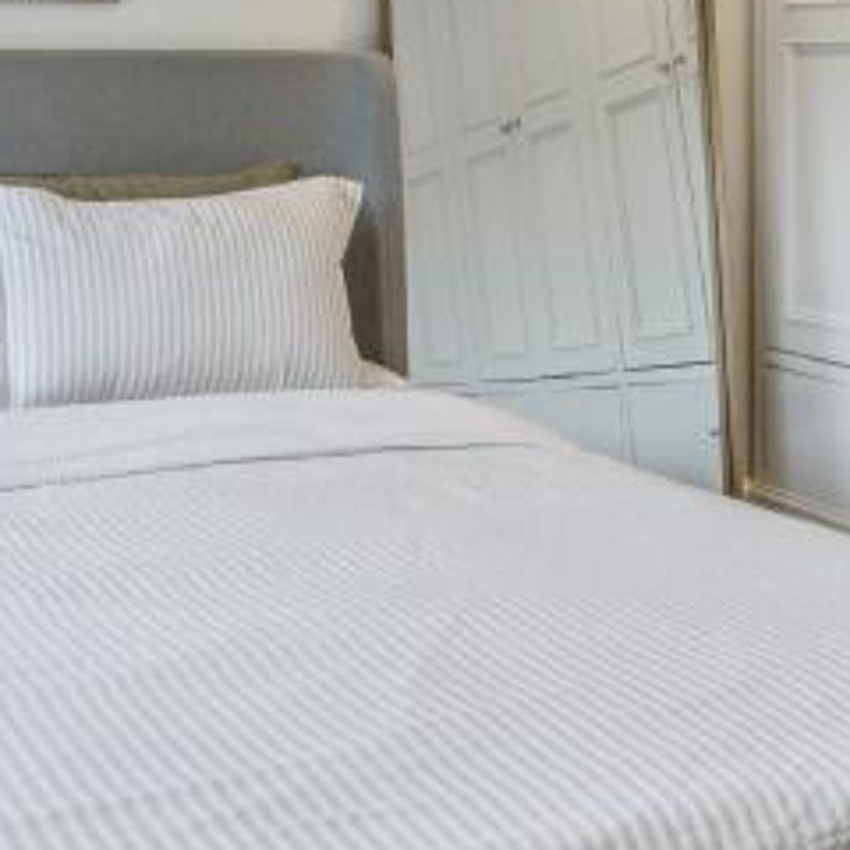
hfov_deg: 29.5
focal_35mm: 58
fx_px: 1611
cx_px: 354
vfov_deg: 28.7
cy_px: 136
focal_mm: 16
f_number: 8
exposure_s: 1/80
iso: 400
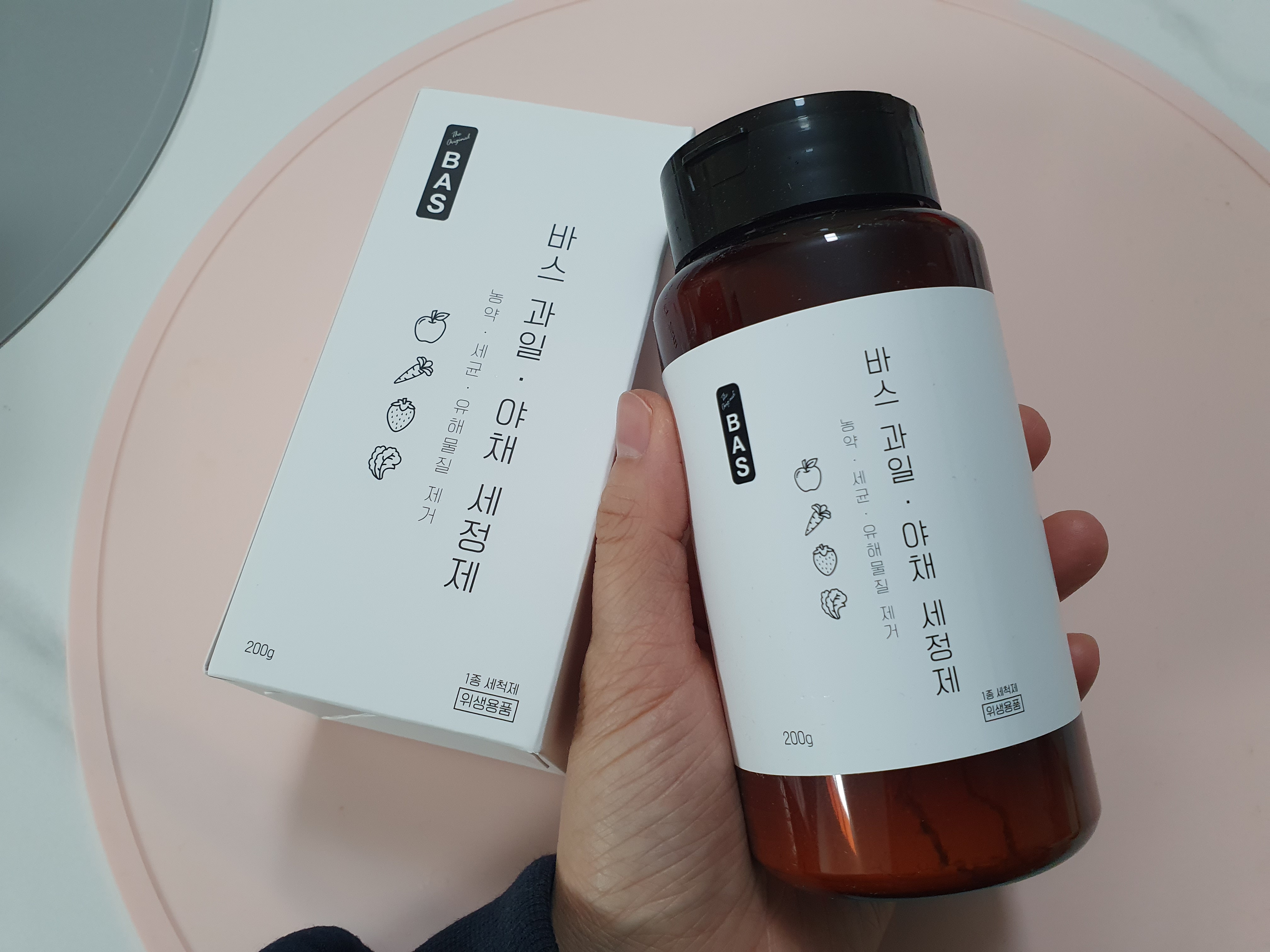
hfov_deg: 67.3
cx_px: 635
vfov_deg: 53.1
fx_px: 954
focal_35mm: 26
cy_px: 476
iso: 200
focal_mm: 4.32
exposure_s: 1/60
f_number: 2.4
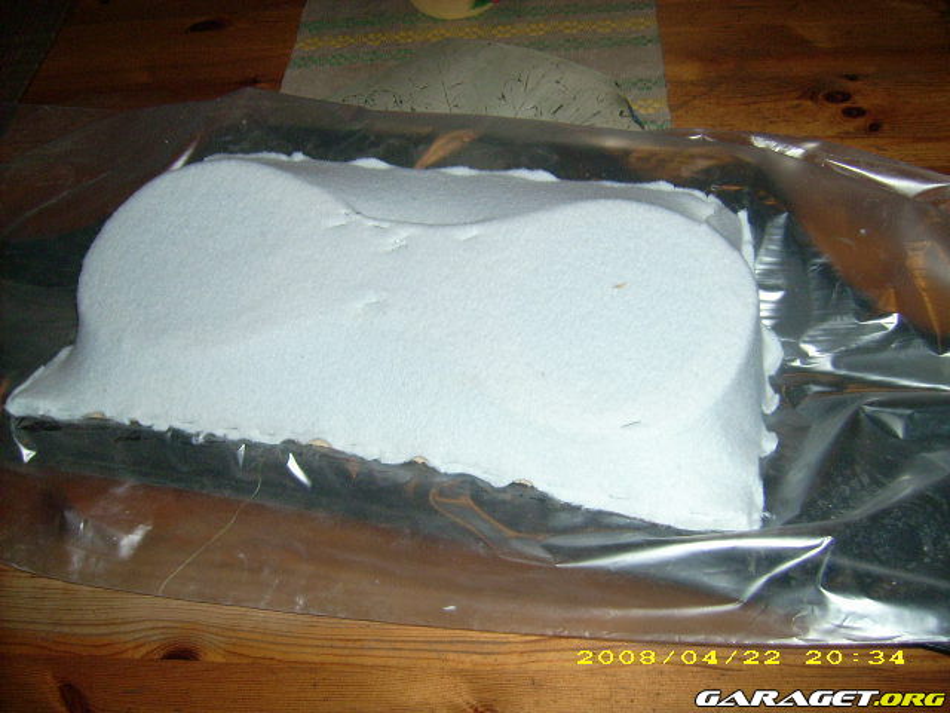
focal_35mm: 35
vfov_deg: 40.7
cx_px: 475
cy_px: 356
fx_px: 961
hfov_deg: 52.6
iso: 100
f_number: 2.8
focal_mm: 5.95
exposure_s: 1/60
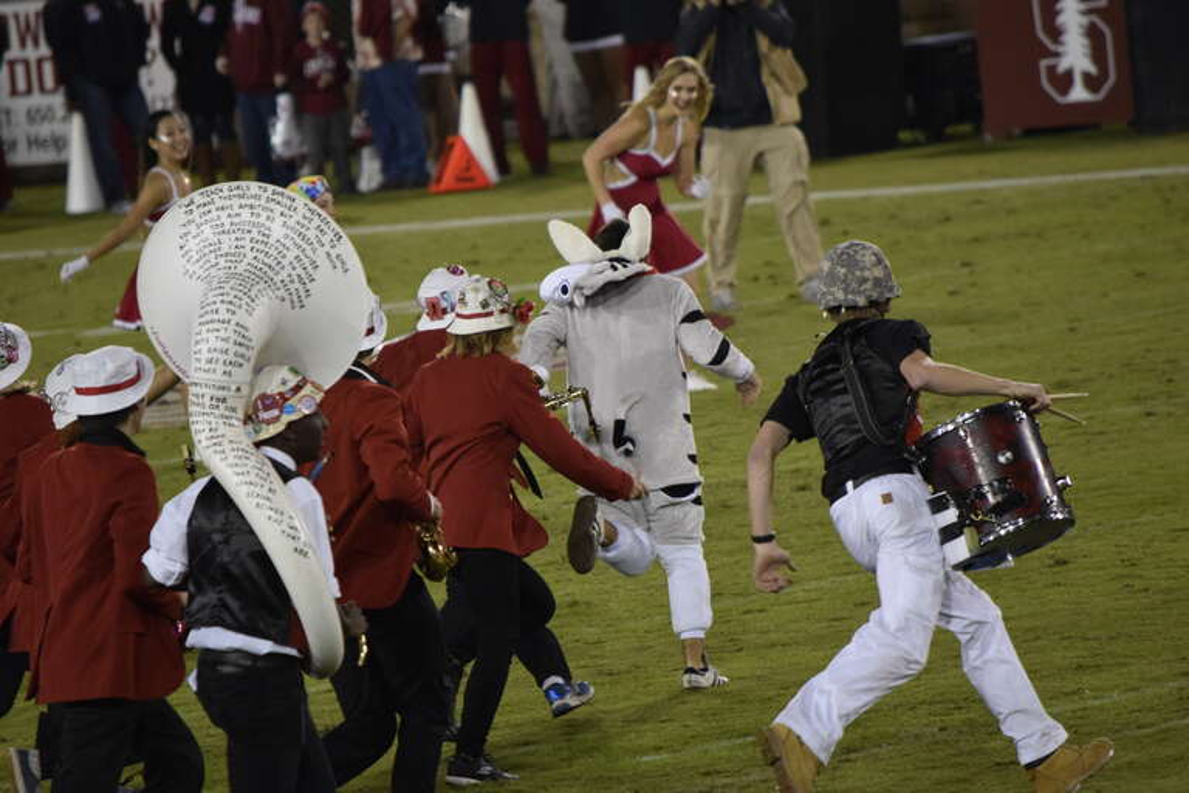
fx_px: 14861
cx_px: 594
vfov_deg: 3.1
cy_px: 396
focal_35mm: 450
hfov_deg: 4.6
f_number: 5.6
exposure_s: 1/500
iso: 2200
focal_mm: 300
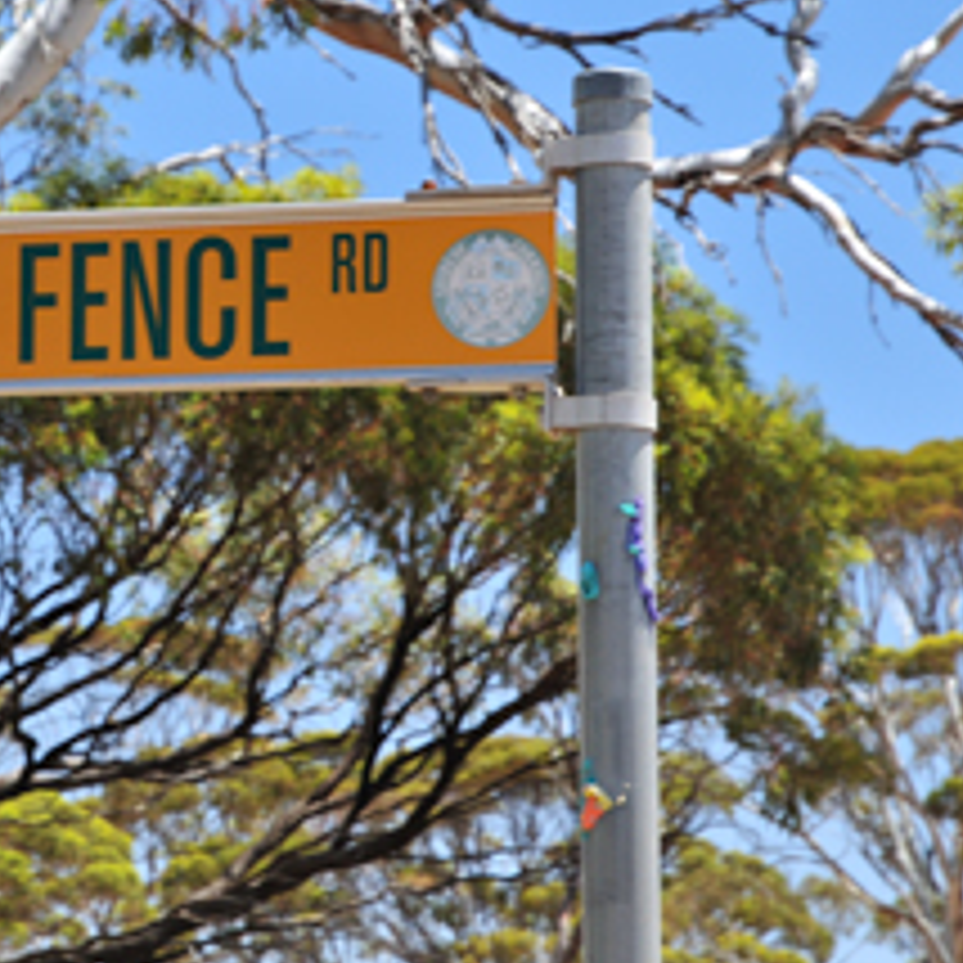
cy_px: 326
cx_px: 32
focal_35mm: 174
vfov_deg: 10.0
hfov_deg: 10.0
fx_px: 5473
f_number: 9
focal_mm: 65
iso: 200
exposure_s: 1/60
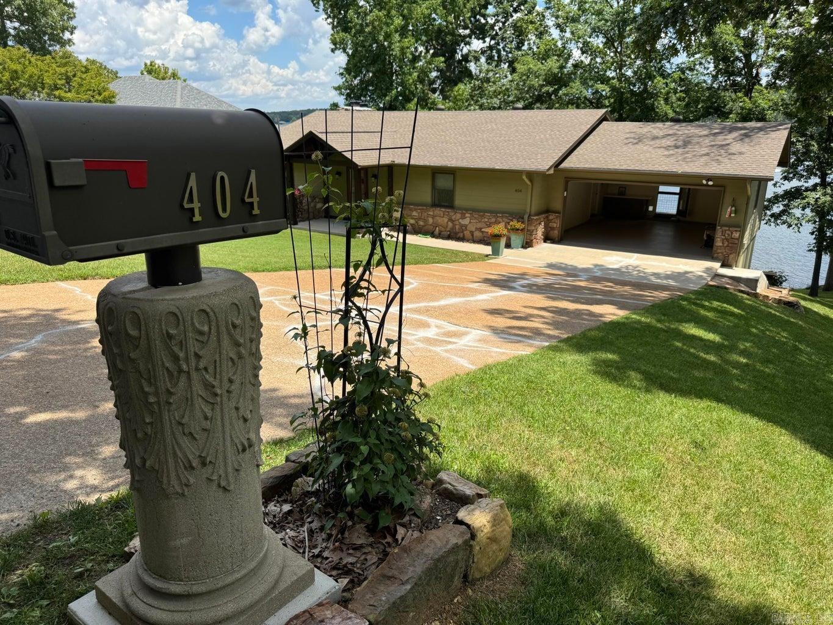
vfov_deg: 56.8
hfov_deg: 71.6
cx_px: 416
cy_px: 312
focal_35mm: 24
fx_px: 578
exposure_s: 1/2833
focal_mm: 6.76
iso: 80
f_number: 1.78
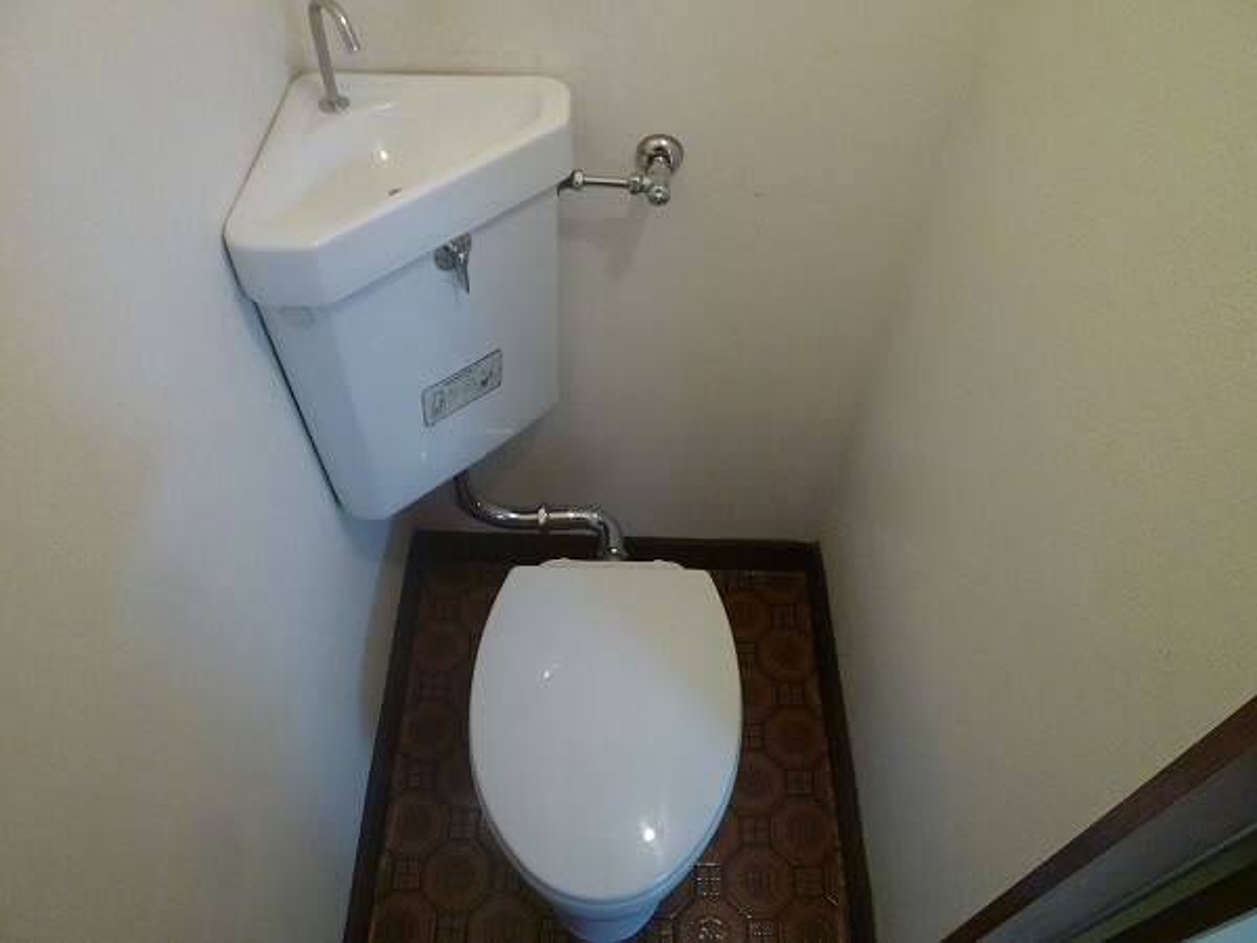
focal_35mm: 25
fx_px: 908
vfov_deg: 54.9
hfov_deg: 69.4
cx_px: 628
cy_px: 472
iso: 320
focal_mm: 4.5
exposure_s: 1/30
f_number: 2.8
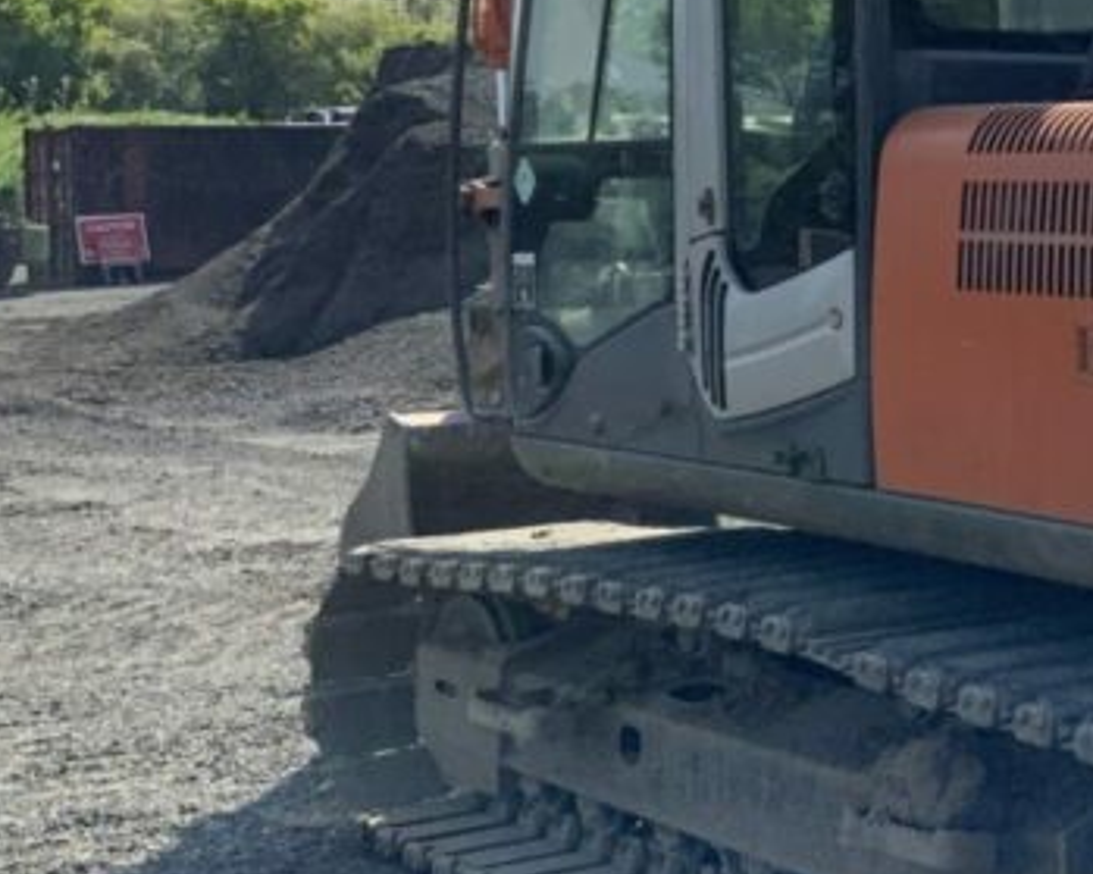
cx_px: 1312
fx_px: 2684
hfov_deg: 21.4
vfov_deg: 18.4
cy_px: 200
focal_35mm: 83
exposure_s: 1/2801
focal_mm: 3
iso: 20
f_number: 1.8
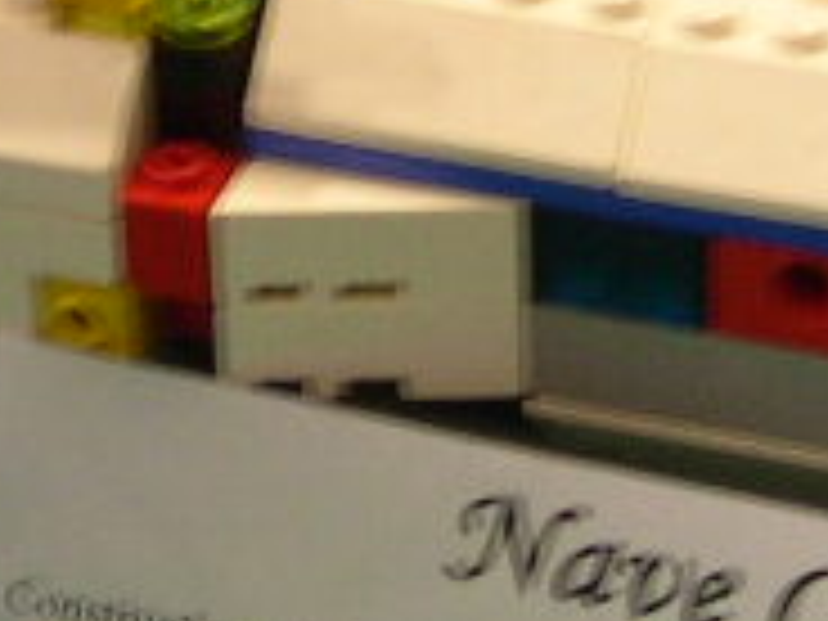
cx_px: 288
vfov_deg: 5.7
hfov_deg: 7.6
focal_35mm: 261
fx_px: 6243
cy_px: -32
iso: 183
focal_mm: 10.1
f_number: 3.1
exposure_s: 1/4.8
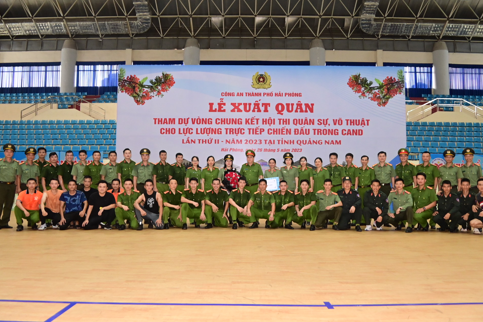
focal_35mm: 28
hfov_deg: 65.5
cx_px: 241
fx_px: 376
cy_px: 156
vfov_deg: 46.4
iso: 2000
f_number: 3.5
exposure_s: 1/200
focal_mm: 18
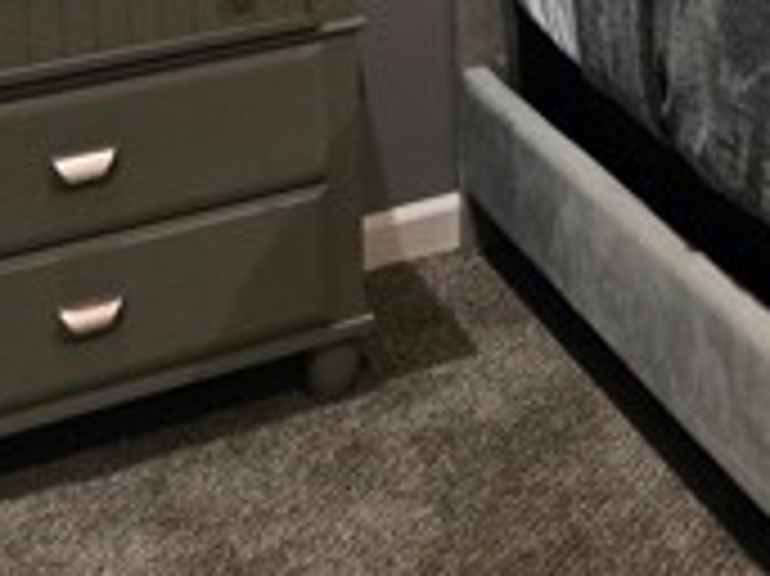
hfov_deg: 18.8
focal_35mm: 86
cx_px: 1288
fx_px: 1912
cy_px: -472
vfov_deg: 14.9
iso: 1000
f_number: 1.7
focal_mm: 6.3
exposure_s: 1/120
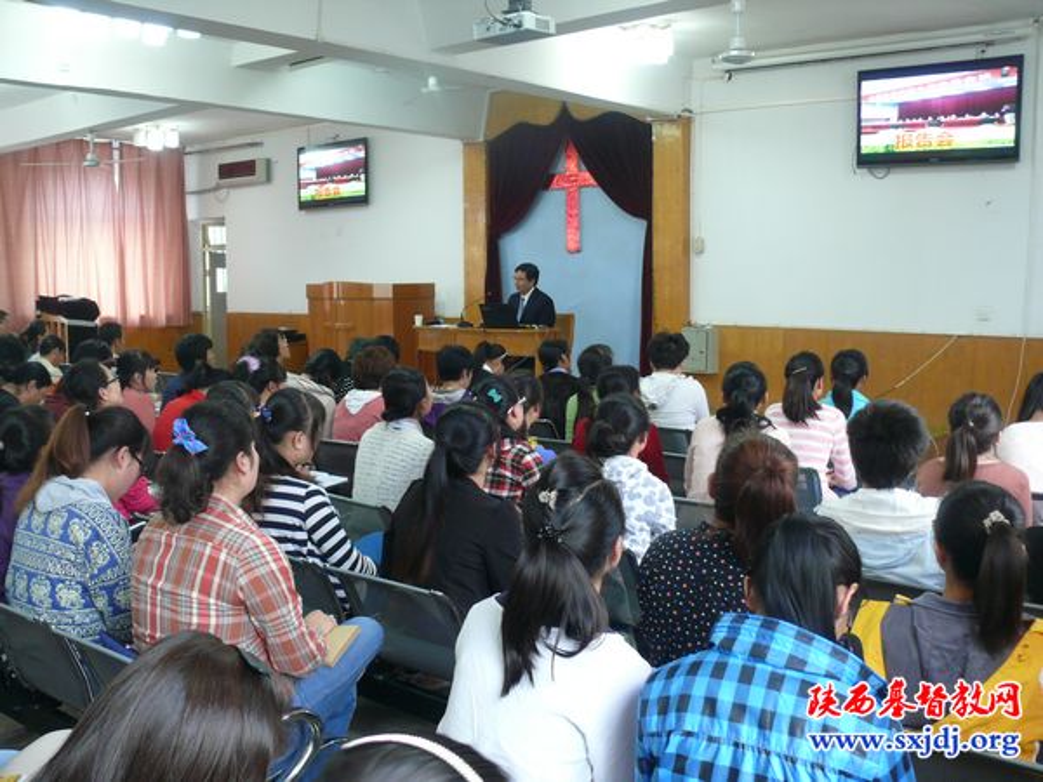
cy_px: 391
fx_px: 1055
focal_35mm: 35
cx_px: 522
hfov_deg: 52.6
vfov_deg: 40.7
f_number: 2.8
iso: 200
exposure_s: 1/13
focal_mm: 7.4
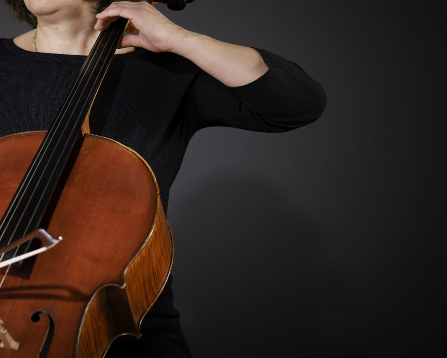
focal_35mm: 152
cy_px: 124
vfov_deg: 10.2
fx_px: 2011
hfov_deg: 12.6
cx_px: 62
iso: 80
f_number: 2.5
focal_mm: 56
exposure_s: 1/250
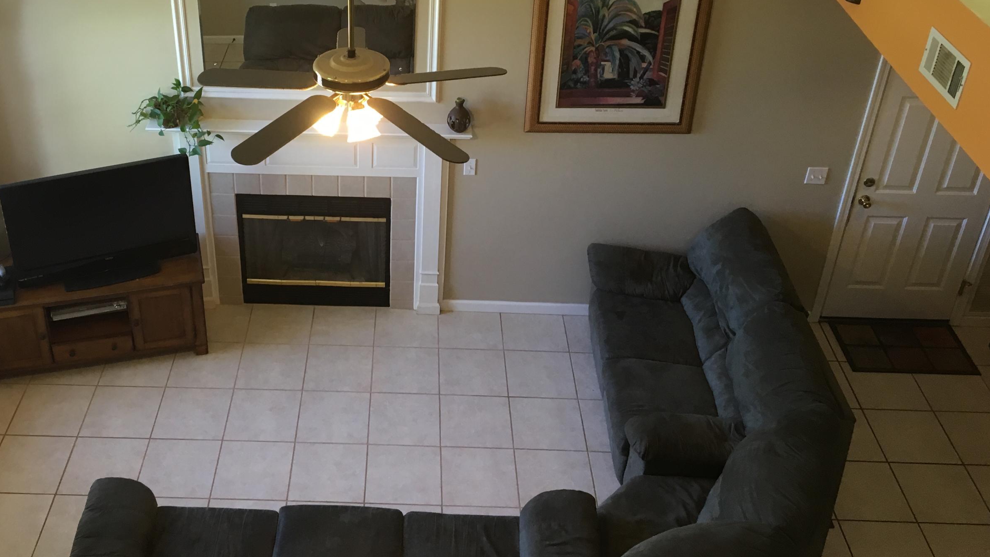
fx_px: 1050
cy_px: 153
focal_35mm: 40
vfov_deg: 29.3
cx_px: 384
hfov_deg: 50.1
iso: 80
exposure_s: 1/30
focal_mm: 4.15
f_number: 2.2
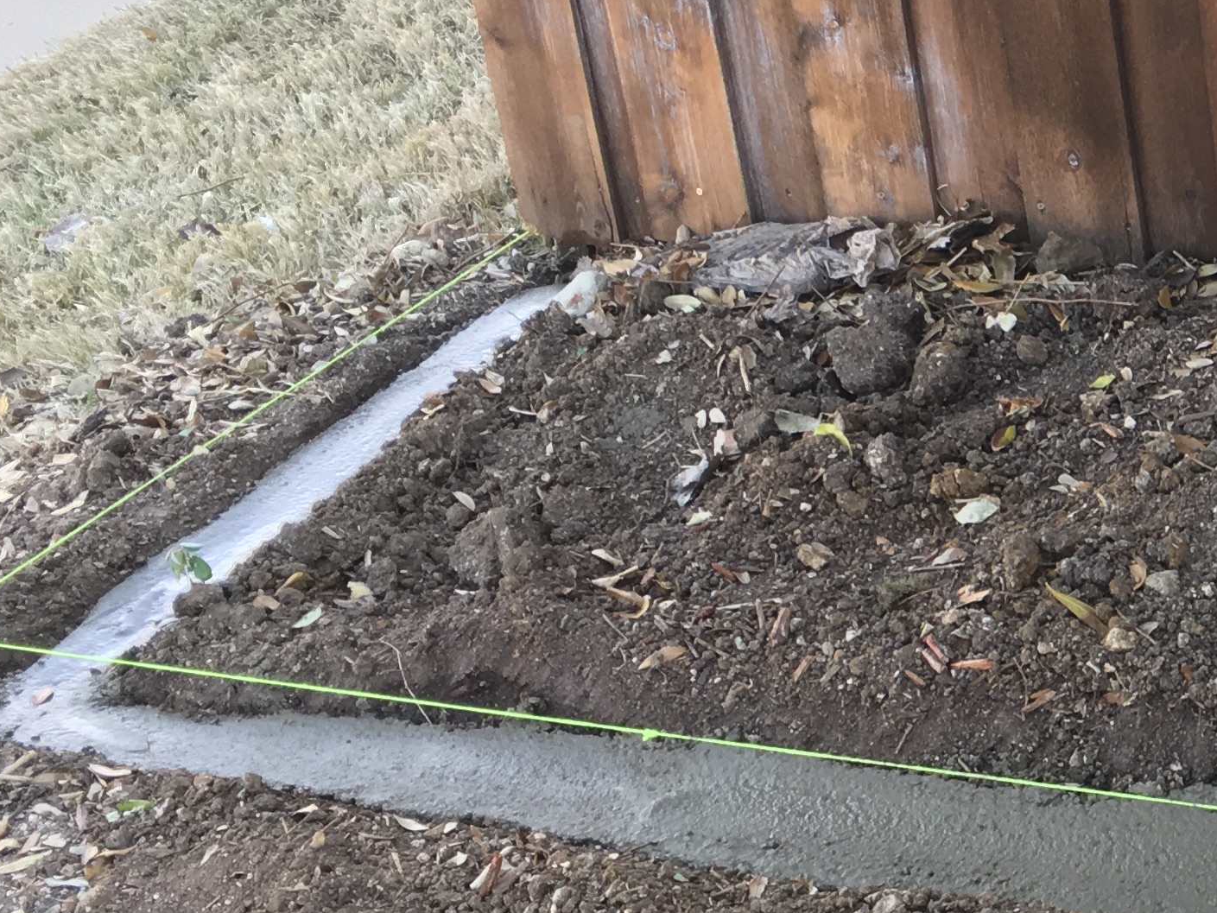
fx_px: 2918
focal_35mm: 83
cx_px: 1594
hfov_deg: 21.3
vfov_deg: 17.7
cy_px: 651
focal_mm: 4.15
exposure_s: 1/120
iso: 40
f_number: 2.2
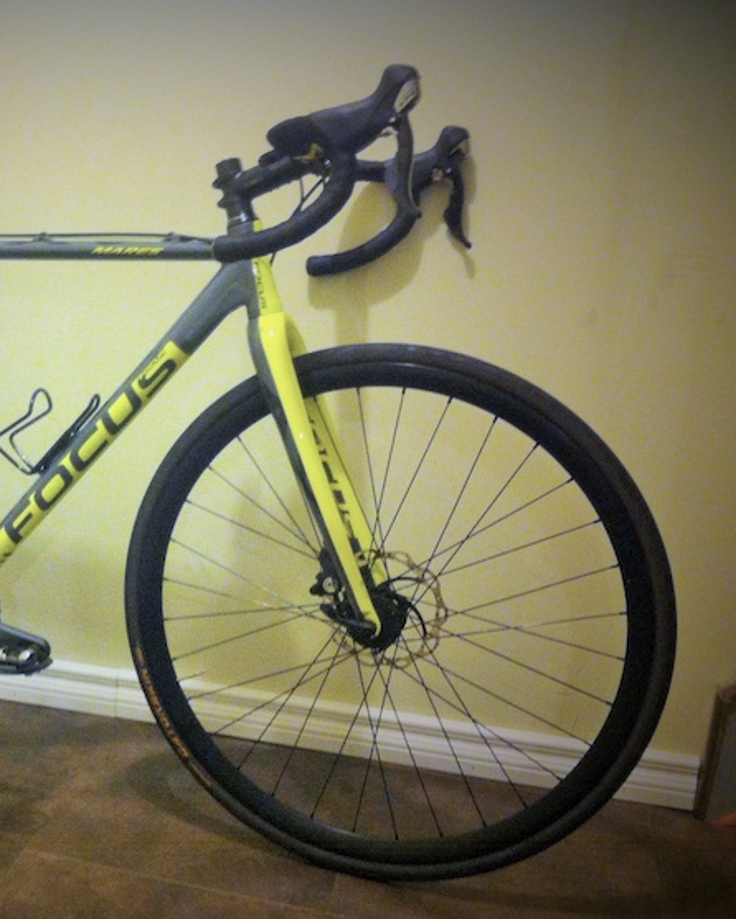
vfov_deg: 38.0
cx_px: 107
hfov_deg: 29.8
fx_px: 1333
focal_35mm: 49
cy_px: 469
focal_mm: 3.85
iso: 320
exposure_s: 1/15
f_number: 2.8
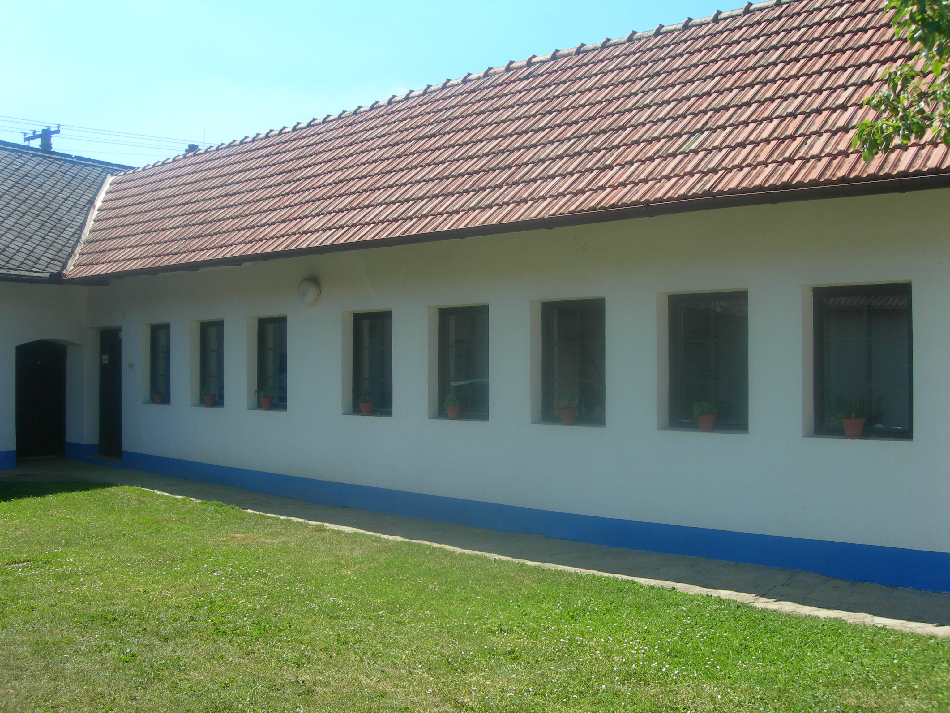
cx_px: 475
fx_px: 1043
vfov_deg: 37.7
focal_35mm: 38
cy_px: 356
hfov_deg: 49.0
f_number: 4.8
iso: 50
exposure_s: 1/263
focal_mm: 7.8
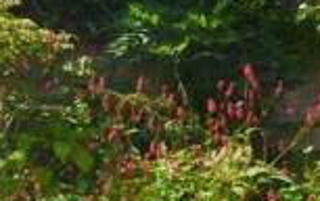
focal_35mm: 85
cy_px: 250
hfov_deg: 17.4
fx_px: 744
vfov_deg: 14.8
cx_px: -323
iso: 100
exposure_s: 1/250
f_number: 8
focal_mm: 13
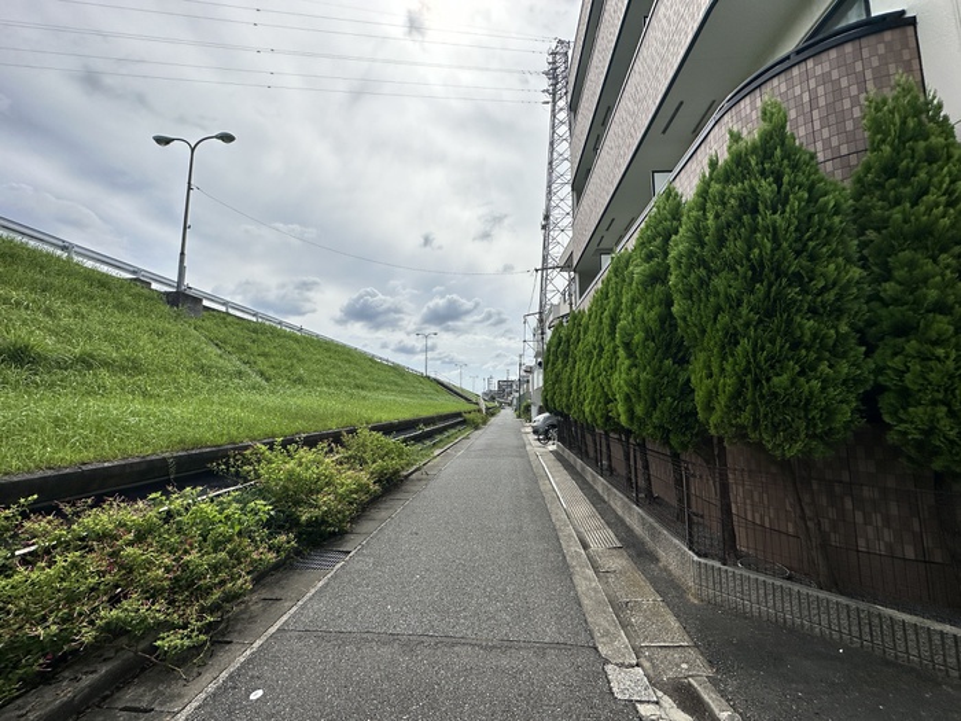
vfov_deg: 85.7
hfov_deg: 102.1
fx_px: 389
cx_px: 480
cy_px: 360
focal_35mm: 14
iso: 50
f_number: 2.2
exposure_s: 1/3731
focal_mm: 2.22
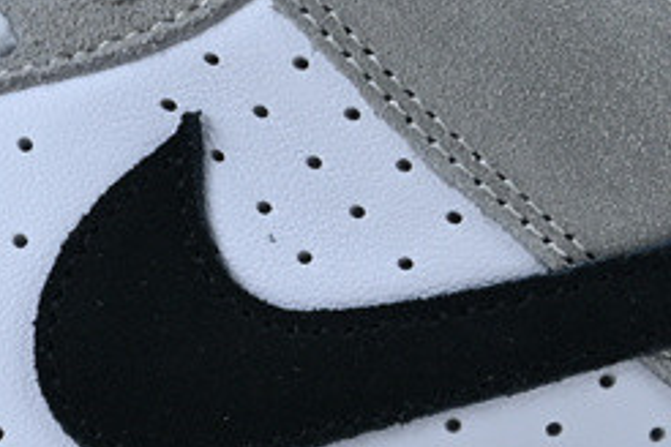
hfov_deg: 8.5
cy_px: 234
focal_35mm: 241
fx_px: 4500
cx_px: 147
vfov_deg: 5.7
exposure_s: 1/80
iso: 100
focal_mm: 33
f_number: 5
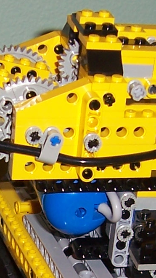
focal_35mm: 137
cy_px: 231
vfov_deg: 15.6
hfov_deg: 8.8
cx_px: -2
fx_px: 1008
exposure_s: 1/60
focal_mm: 6
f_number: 3
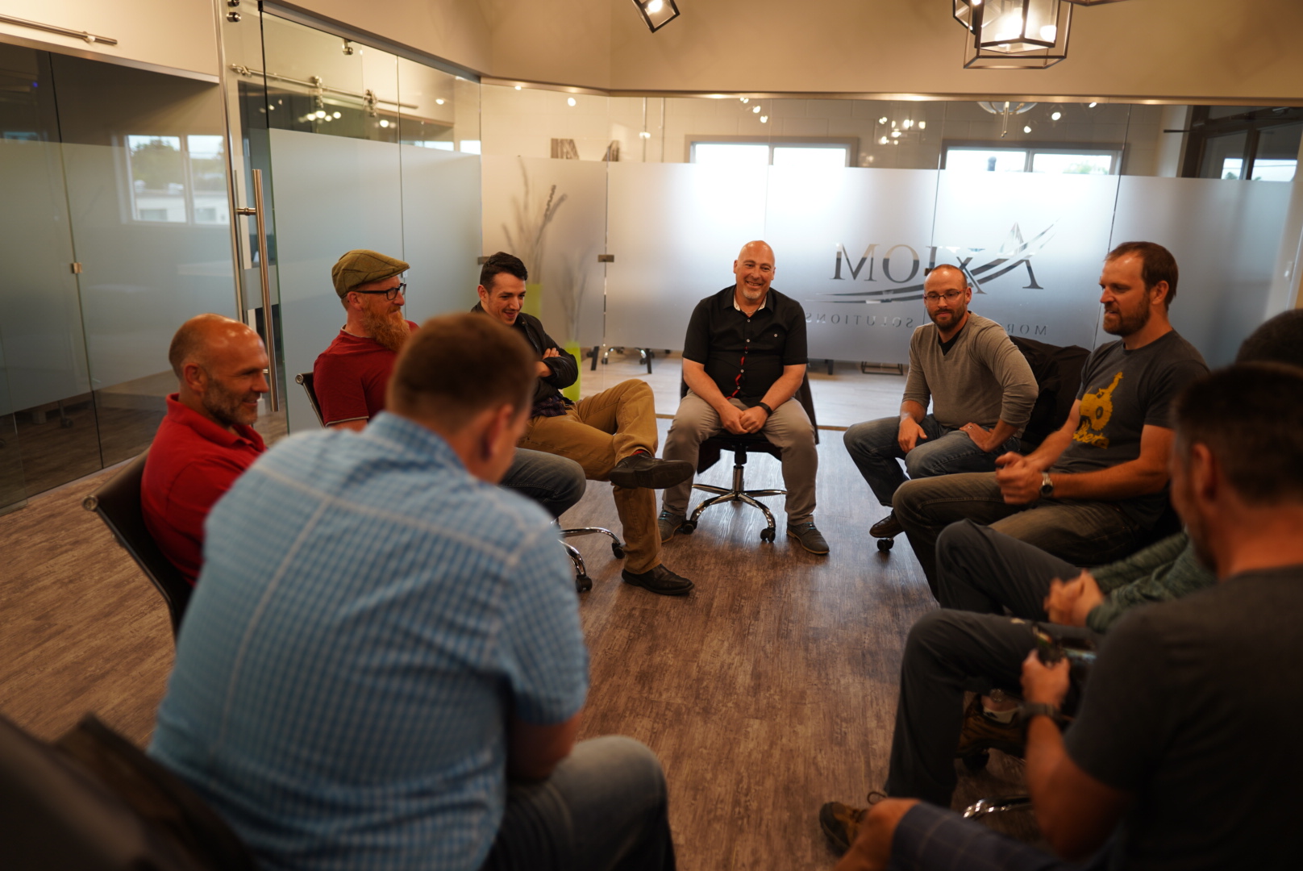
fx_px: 869
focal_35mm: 24
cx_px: 652
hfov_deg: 73.7
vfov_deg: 53.2
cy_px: 436
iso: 100
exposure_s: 1/30
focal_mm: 24
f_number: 1.4
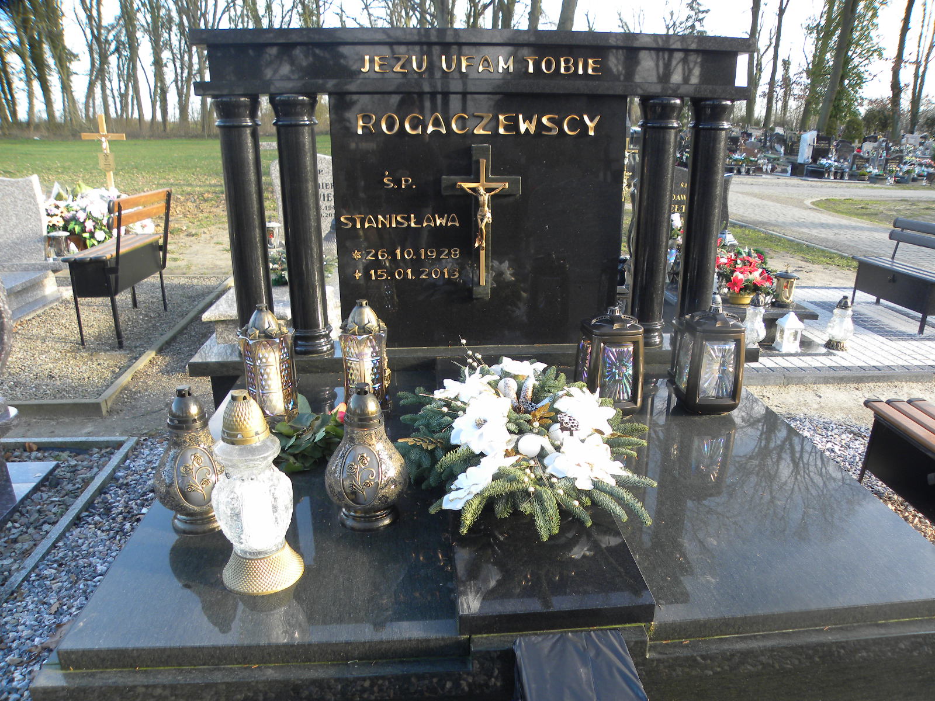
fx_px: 702
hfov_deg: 67.3
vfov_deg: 53.1
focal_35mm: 26
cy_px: 350
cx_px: 468
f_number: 2.8
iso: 64
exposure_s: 1/76
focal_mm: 4.6
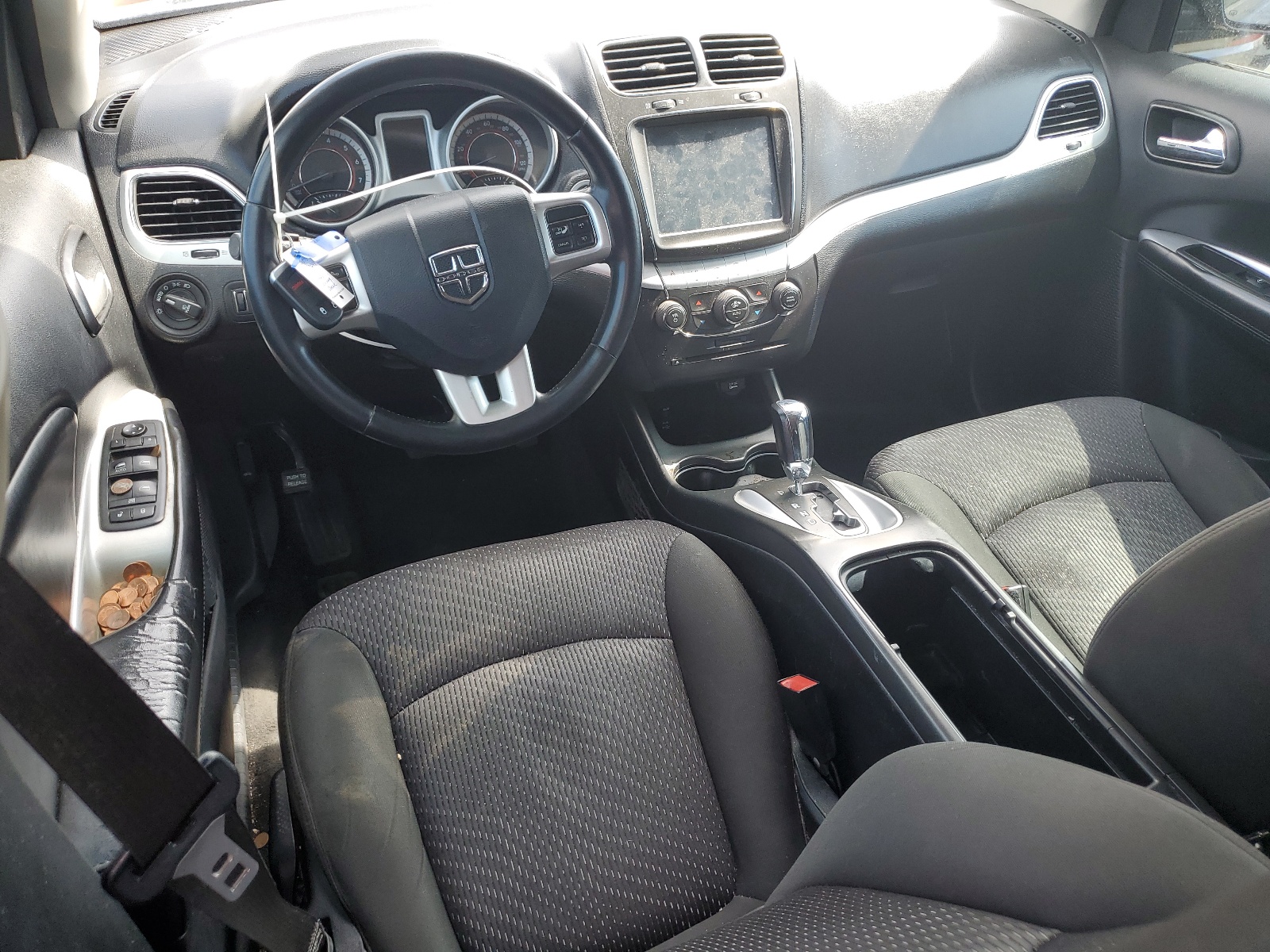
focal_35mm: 26
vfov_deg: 53.1
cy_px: 476
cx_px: 635
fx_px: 954
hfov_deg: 67.3
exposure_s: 1/127
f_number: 1.5
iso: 50
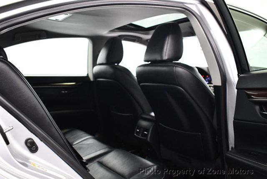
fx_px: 267
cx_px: 134
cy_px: 90
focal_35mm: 36
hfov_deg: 53.1
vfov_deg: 36.9
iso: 3200
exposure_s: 1/125
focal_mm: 18
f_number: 3.5
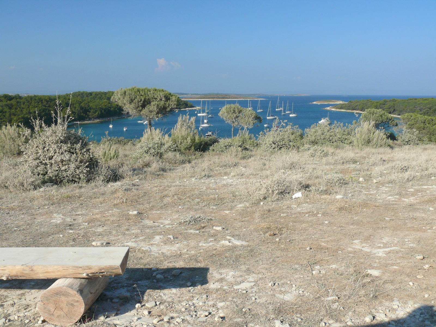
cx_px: 218
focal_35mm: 35
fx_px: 441
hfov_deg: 52.6
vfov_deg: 40.7
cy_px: 164
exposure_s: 1/250
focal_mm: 7.4
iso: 100
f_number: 5.6
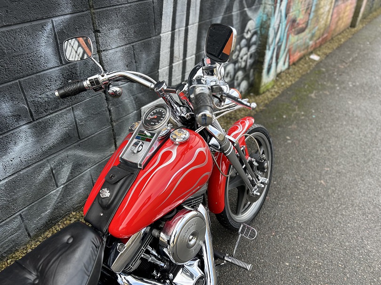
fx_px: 286
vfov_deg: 53.0
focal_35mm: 26
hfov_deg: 67.3
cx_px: 190
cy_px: 142
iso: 40
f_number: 1.5
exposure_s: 1/274
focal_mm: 5.7
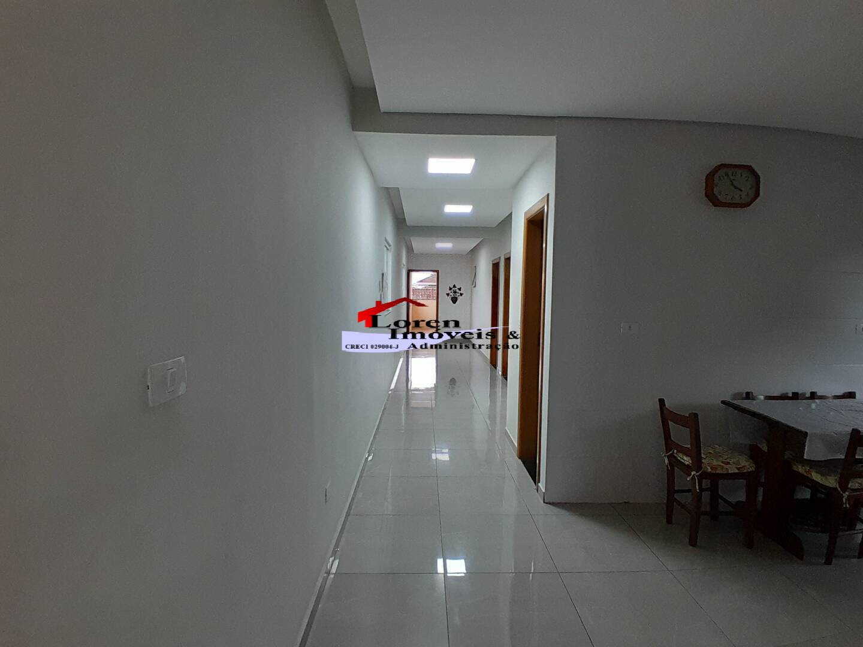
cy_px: 324
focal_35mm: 17
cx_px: 432
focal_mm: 1.46
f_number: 2.2
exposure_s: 1/40
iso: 160
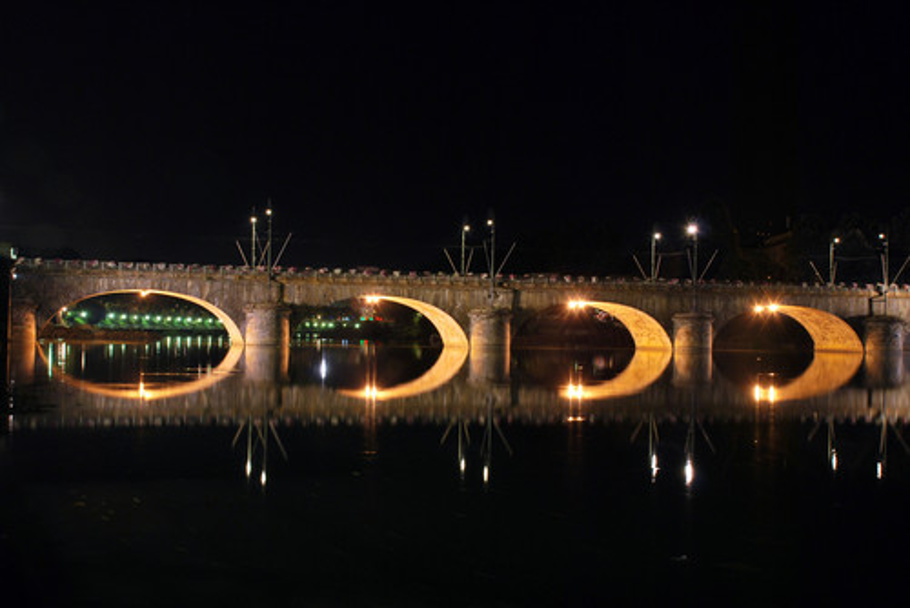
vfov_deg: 25.8
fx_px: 1328
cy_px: 304
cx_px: 455
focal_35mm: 52
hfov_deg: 37.8
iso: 200
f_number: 8
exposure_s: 3
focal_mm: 35
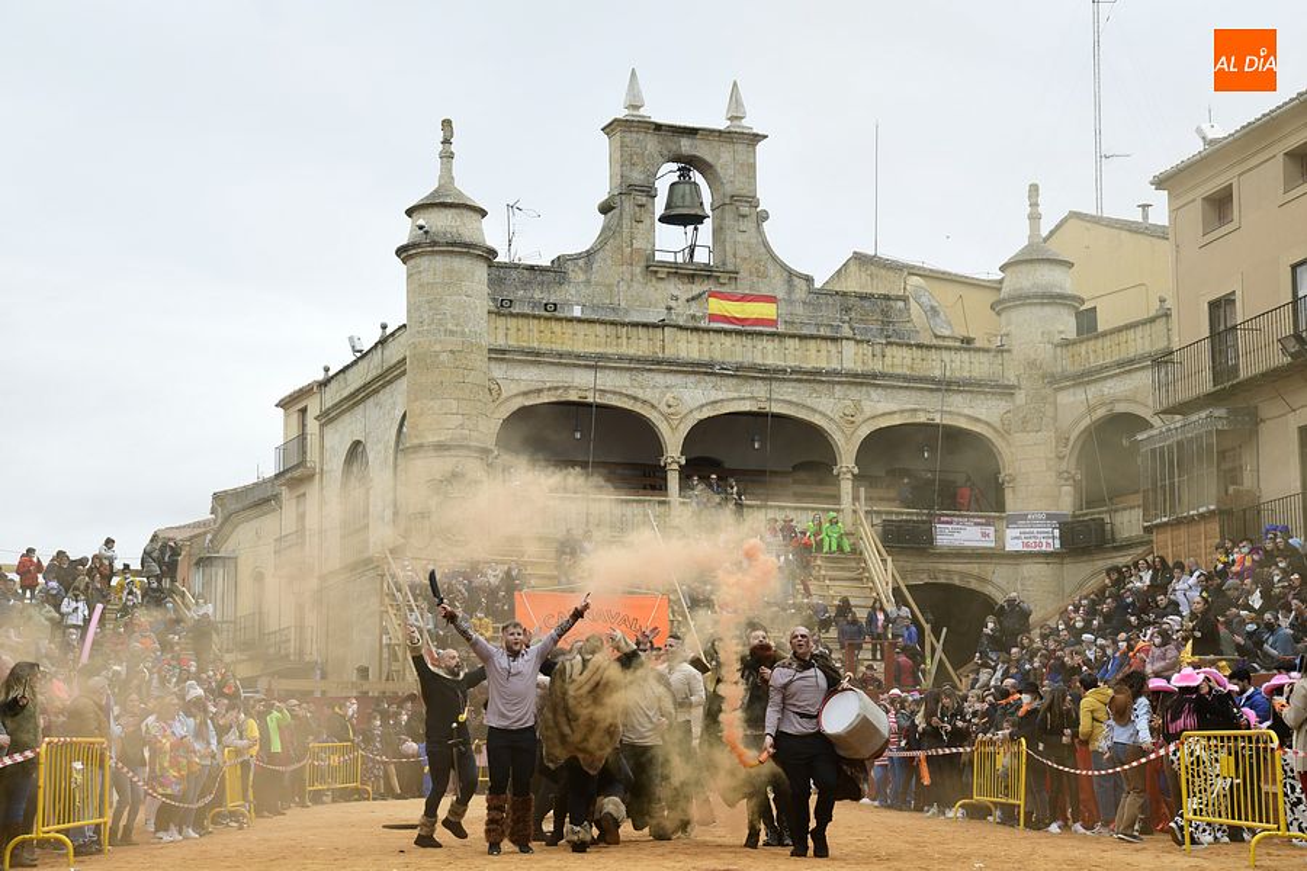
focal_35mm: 60
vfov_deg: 22.6
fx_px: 2178
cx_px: 654
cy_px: 436
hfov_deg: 33.4
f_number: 10
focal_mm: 60
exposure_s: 1/200
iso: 320
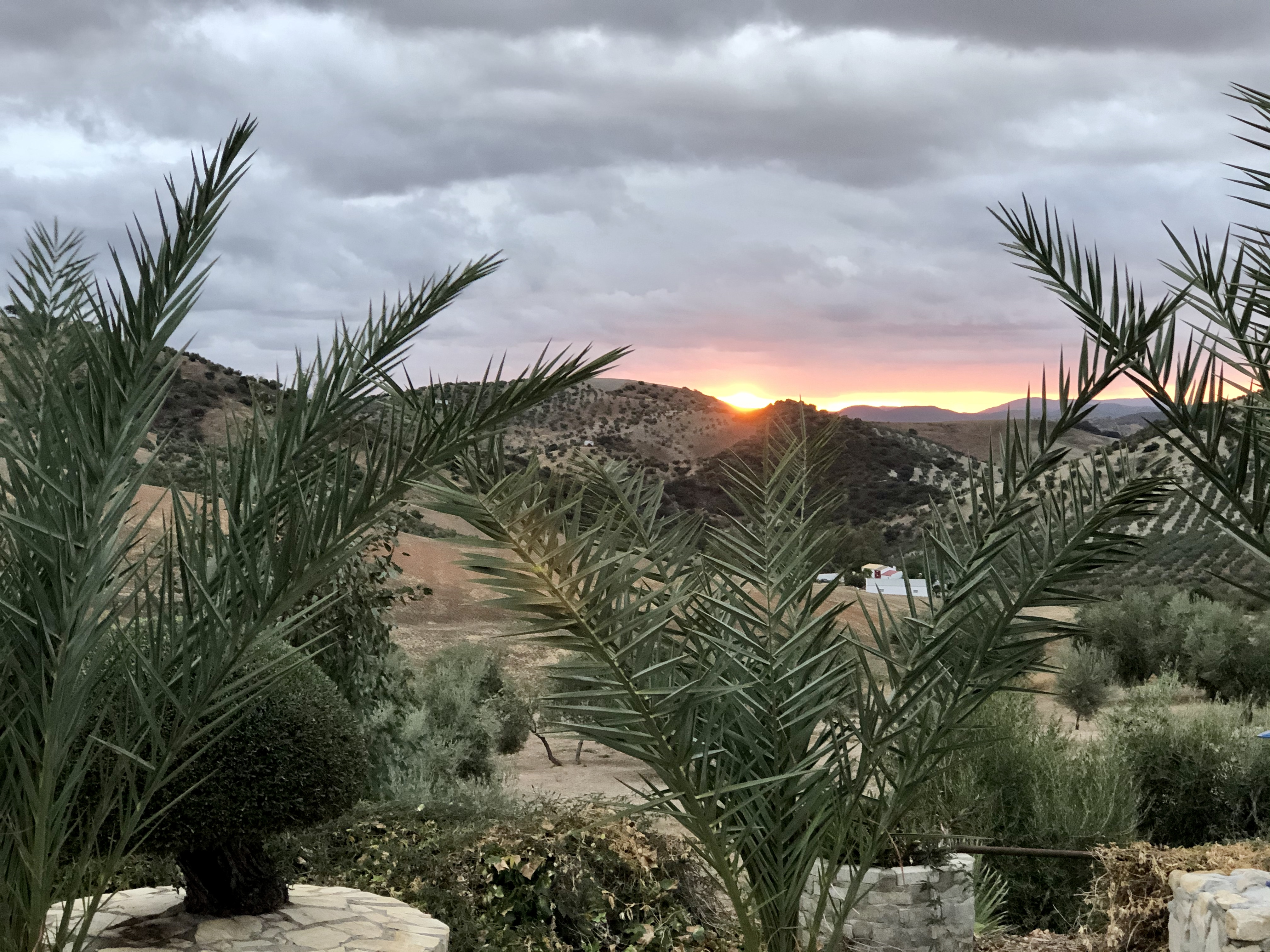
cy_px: 476
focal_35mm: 57
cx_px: 635
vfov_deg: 25.7
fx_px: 2091
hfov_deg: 33.8
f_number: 2.8
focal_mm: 6.6
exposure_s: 1/30
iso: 160
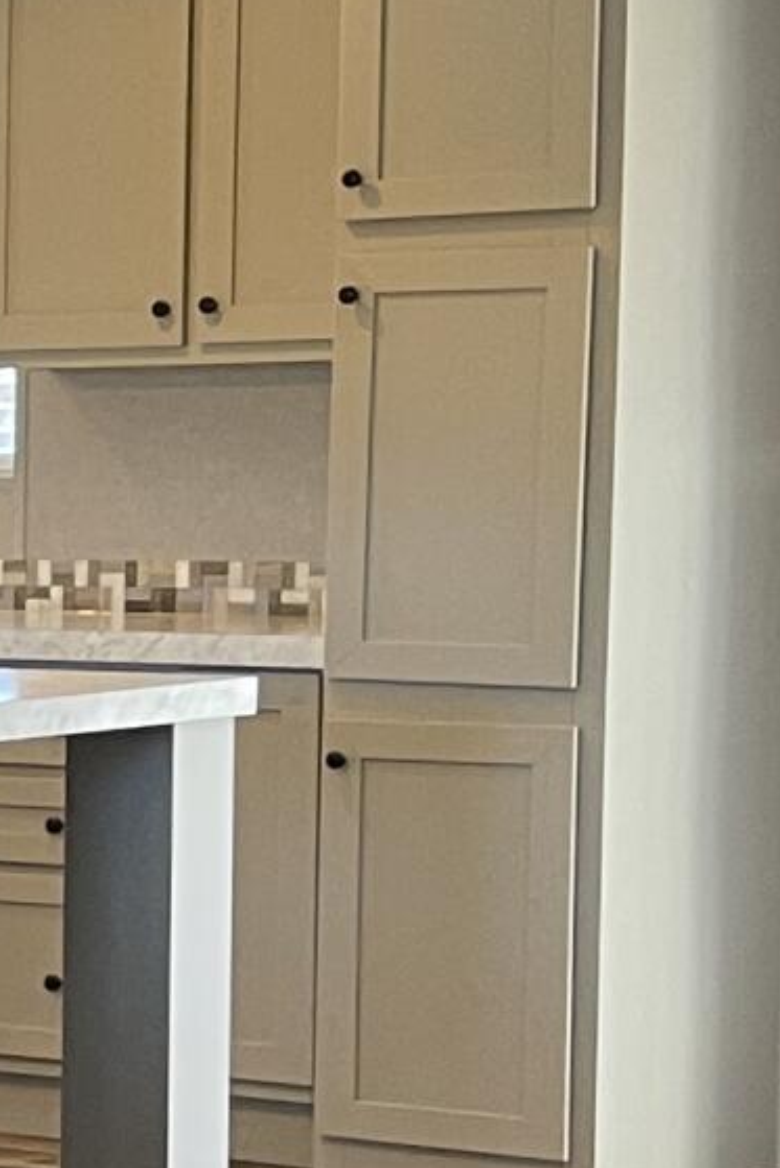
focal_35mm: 145
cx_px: -2005
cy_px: 788
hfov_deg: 7.5
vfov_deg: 14.1
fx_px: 4709
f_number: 1.6
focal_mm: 5.1
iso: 125
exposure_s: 1/60
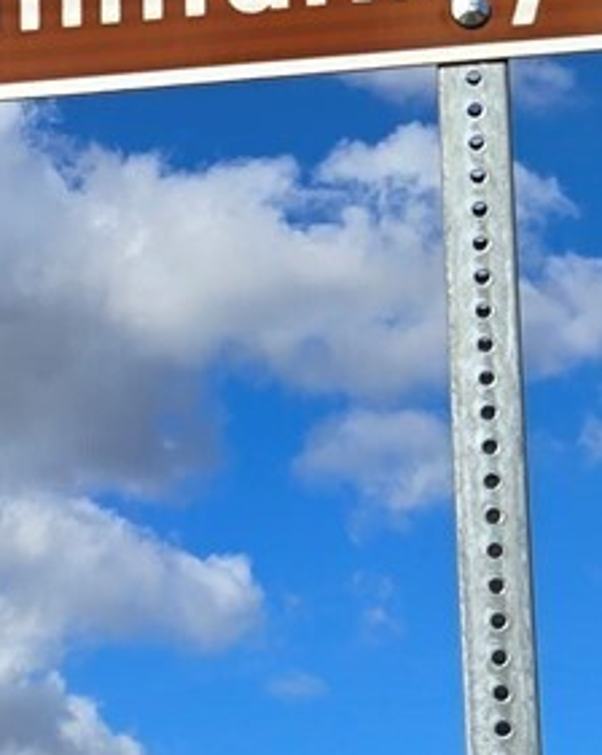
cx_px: -73
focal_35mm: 128
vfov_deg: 14.9
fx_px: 2857
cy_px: 672
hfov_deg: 11.8
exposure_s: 1/2866
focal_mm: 5.4
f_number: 1.8
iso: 25
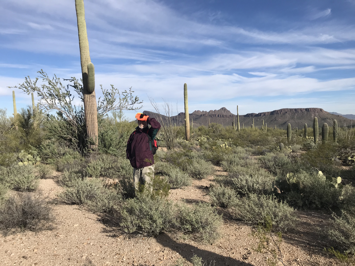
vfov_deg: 49.7
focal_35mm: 28
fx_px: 287
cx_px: 178
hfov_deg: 63.4
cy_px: 133
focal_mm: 3.99
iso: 20
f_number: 1.8
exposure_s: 1/2994
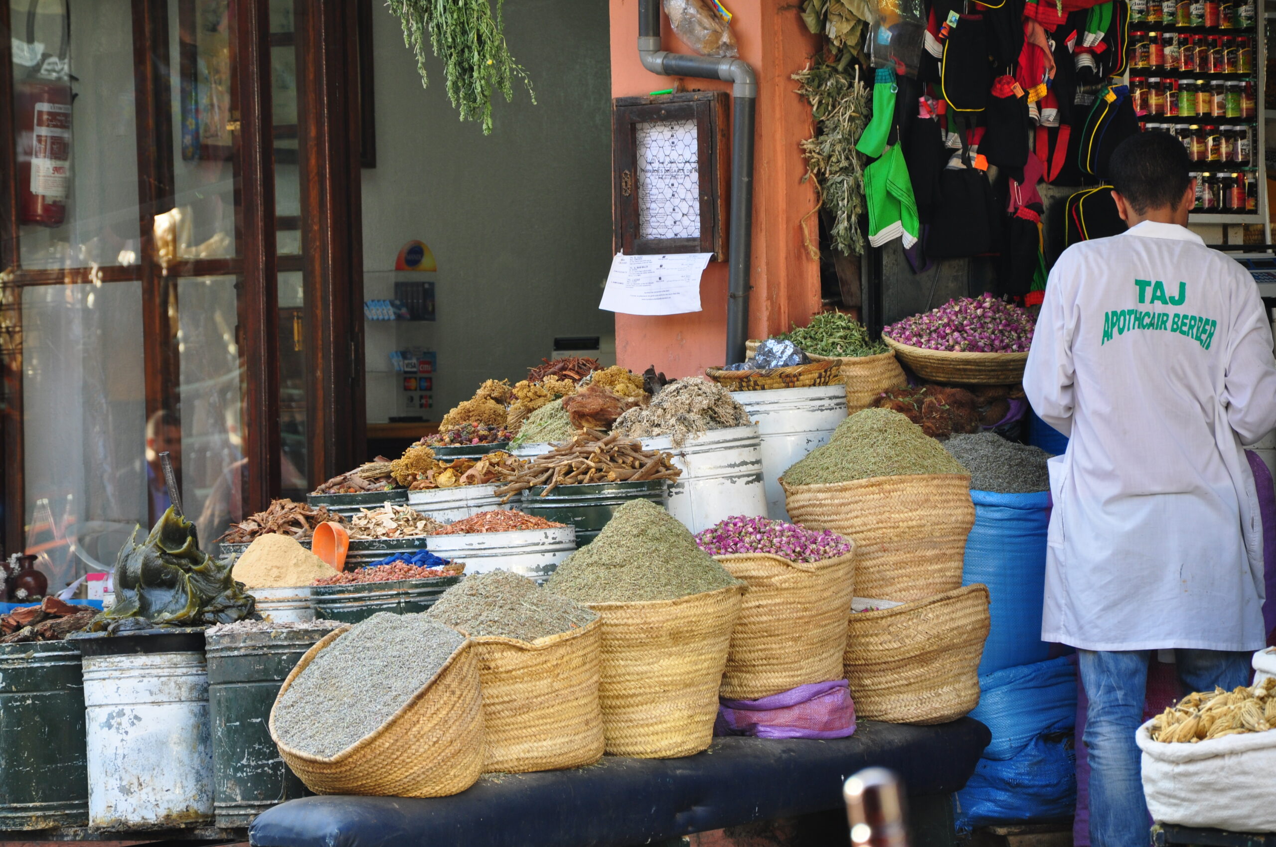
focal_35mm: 158
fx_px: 5575
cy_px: 424
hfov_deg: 13.1
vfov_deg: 8.7
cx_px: 638
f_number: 5.6
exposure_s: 1/50
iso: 200
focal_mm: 105
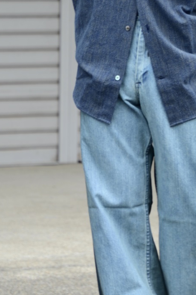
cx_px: 153
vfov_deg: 4.7
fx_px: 3608
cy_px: 138
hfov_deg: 3.1
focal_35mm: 440
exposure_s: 1/160
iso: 125
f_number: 6
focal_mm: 135
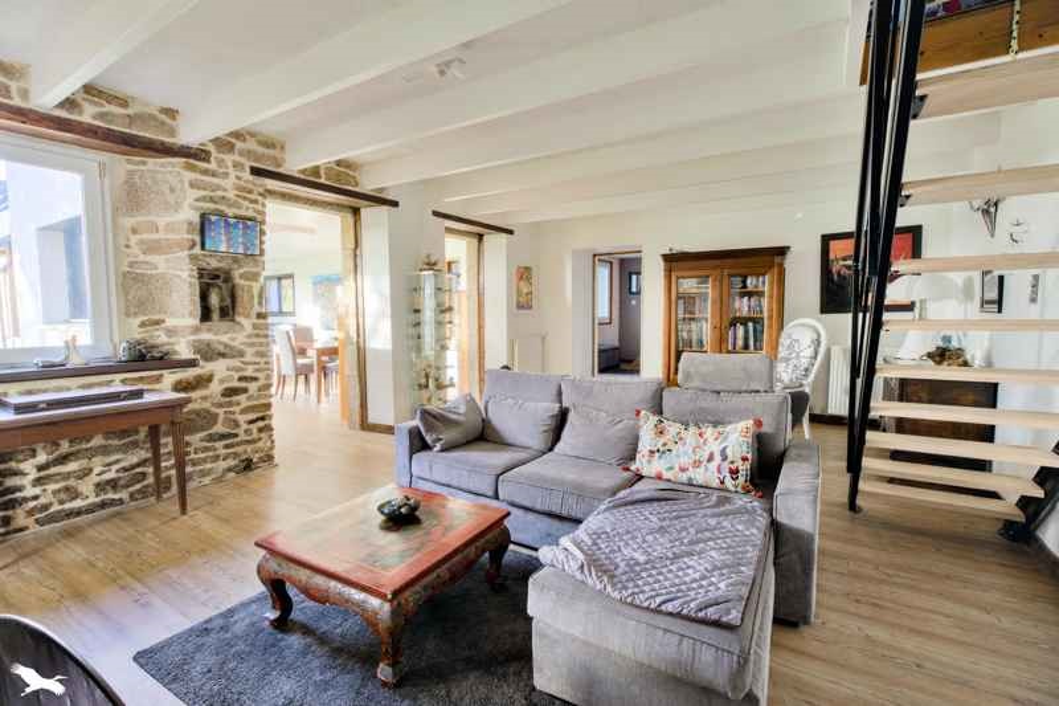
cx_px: 530
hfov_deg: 96.7
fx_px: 471
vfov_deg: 73.7
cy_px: 353
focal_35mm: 16
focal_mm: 16
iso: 800
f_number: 8
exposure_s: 1/60
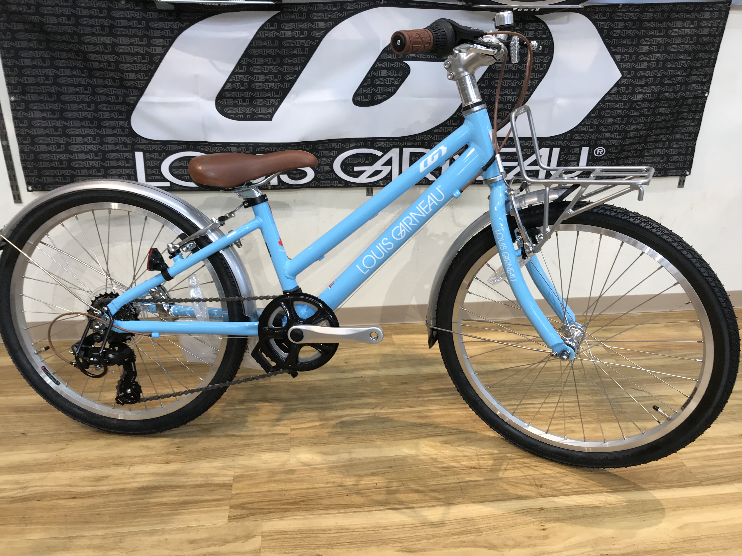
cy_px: 278
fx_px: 600
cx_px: 371
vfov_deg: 49.7
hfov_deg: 63.4
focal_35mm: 28
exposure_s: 1/50
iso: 32
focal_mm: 3.99
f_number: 1.8
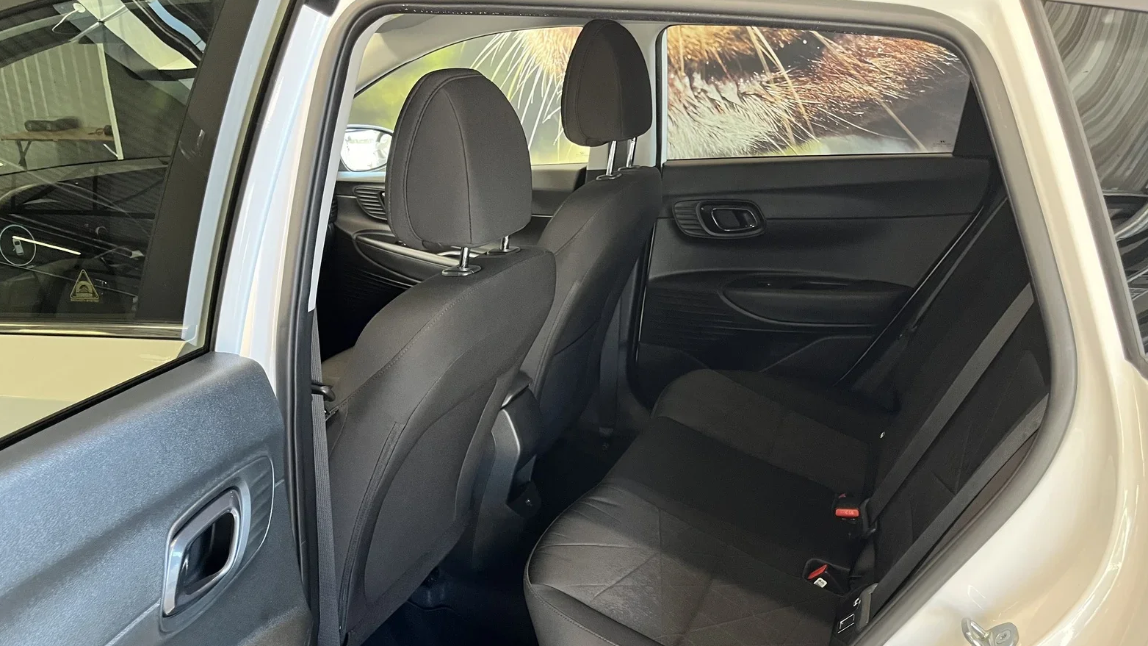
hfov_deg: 66.1
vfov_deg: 39.7
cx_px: 579
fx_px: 883
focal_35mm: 29
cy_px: 434
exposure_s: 1/60
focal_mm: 5.1
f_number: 1.6
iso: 320
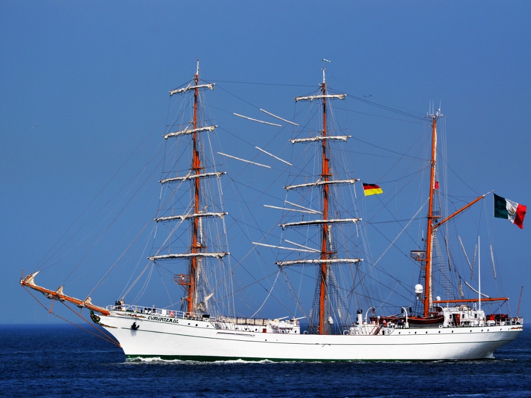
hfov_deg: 6.4
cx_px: 257
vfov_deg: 4.8
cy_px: 199
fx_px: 4771
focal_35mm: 311
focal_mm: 190
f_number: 8
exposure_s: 1/2000
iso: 220
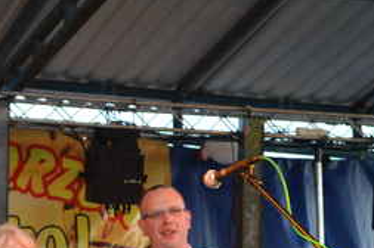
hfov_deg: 13.5
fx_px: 1567
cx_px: 64
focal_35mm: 151
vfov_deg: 9.0
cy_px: 269
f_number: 5.3
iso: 400
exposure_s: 1/25
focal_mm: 42
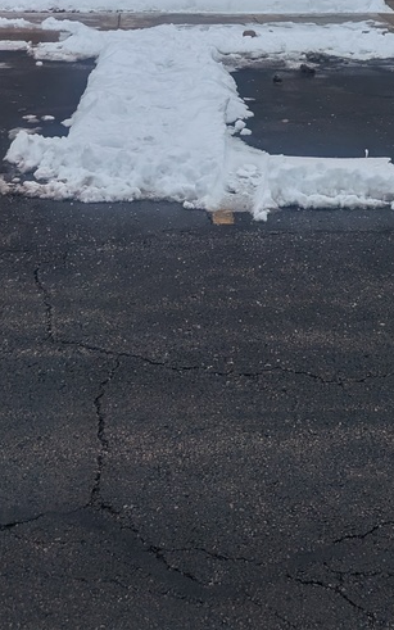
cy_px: -24
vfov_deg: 32.8
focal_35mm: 56
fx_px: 962
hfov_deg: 22.6
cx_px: 353
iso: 35
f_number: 1.7
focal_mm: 4.53
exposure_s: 1/6369
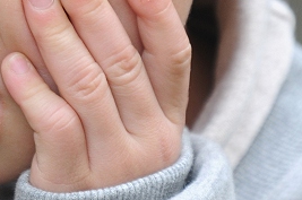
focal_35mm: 1079
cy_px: -73
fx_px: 9035
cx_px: -19
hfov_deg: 1.9
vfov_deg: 1.3
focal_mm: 240
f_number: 5.6
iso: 200
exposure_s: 1/200
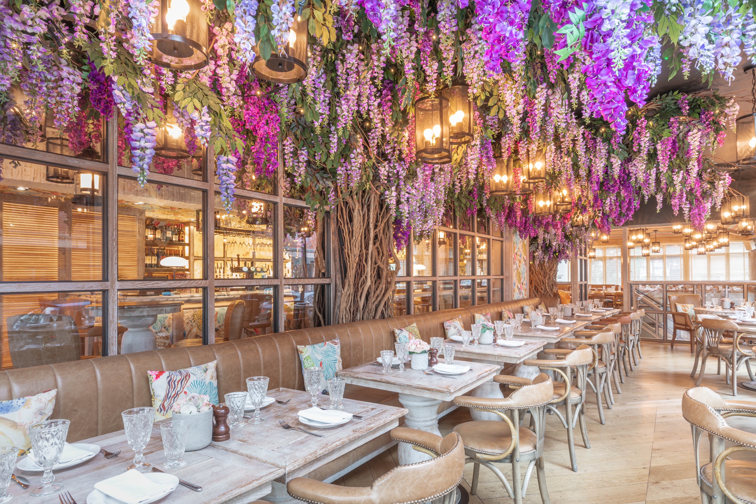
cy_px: 252
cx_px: 378
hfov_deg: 81.2
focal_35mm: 21
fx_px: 441
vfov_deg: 59.5
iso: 50
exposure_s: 8
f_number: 22
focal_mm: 21
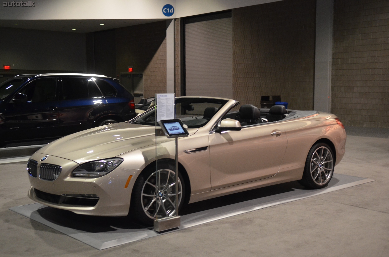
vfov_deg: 28.8
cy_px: 128
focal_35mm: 46
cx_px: 194
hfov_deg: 42.4
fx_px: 501
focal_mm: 31
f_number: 2.8
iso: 1600
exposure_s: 1/60
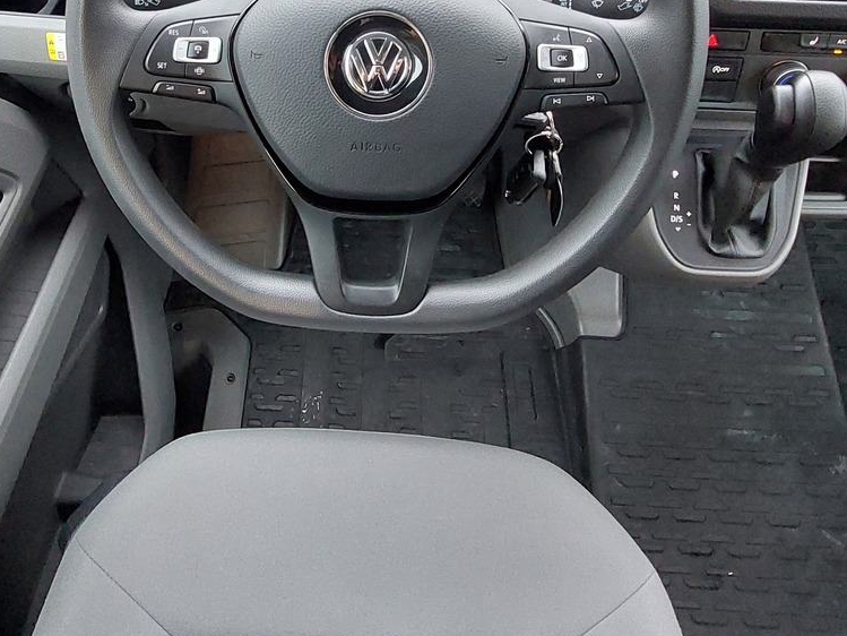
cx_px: 329
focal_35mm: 25
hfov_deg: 68.5
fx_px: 612
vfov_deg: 50.5
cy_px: 102
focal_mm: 1.74
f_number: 2.2
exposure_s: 1/33
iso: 320
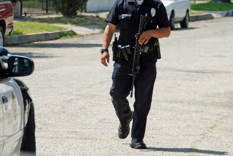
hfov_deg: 6.7
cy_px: 34
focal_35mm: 307
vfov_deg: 4.5
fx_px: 1989
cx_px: 127
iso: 100
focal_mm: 112
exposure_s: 1/320
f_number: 5.6
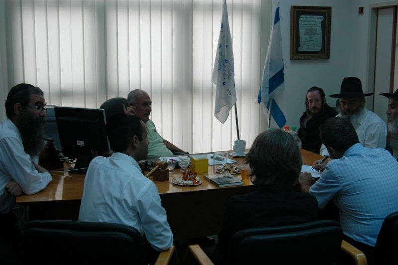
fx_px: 481
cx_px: 199
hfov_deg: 45.0
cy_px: 132
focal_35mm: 44
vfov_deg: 30.8
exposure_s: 1/125
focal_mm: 29
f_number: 5.6
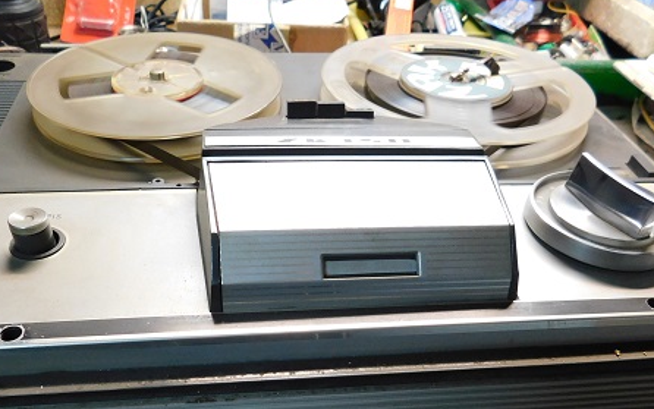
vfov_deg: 35.0
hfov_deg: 55.3
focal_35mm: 35
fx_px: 624
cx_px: 308
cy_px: 333
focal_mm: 4
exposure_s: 1/30
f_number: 3
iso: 360
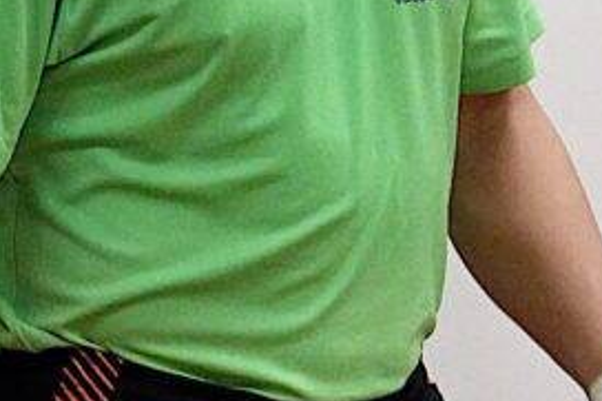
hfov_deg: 3.6
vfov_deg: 2.4
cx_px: -73
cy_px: 24
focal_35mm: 579
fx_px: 9676
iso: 3200
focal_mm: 56.39
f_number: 4.5
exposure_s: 1/125
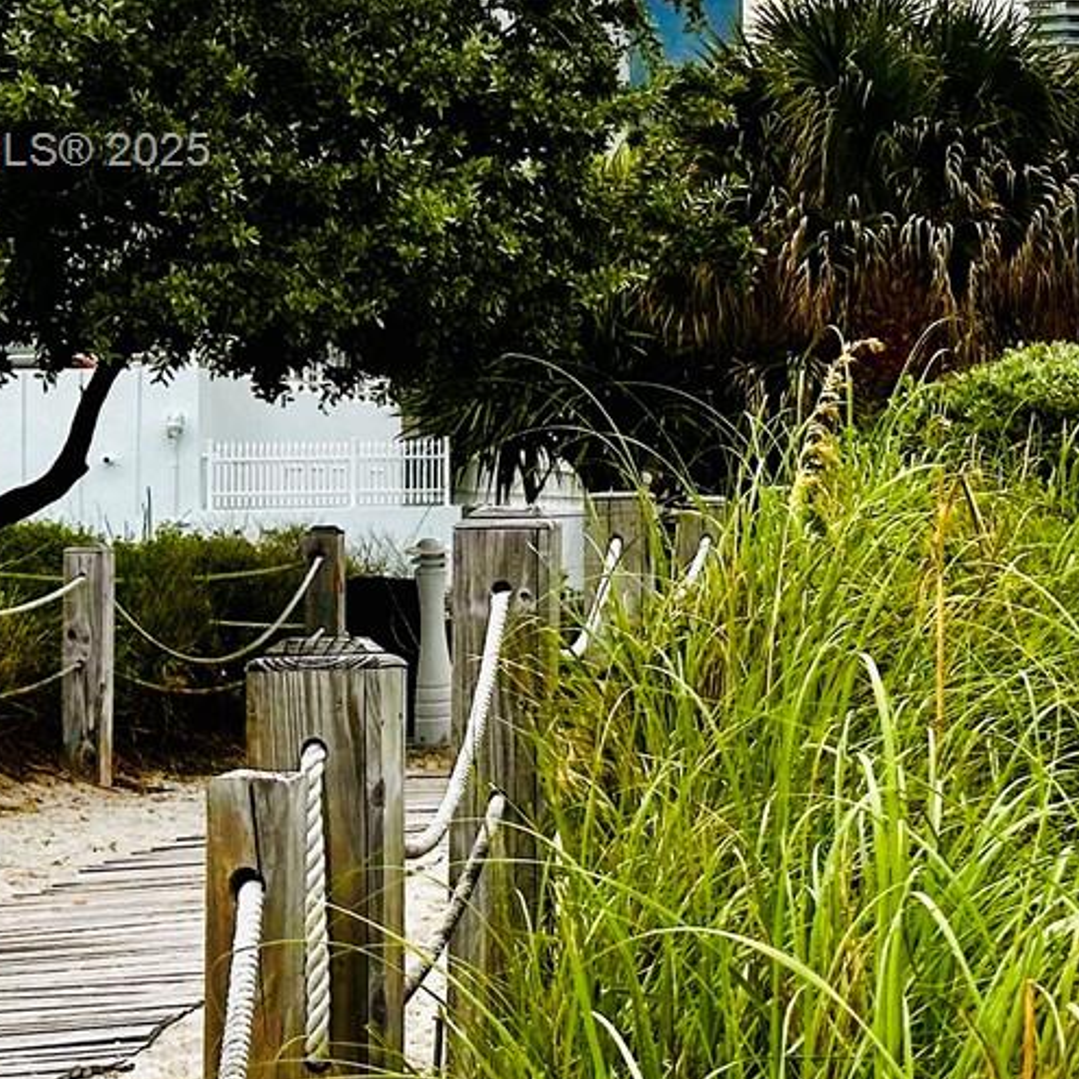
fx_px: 4831
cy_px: 155
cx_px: 1258
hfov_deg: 12.5
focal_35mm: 137
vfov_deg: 12.7
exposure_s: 1/1590
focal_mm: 6.86
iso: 64
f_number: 1.78
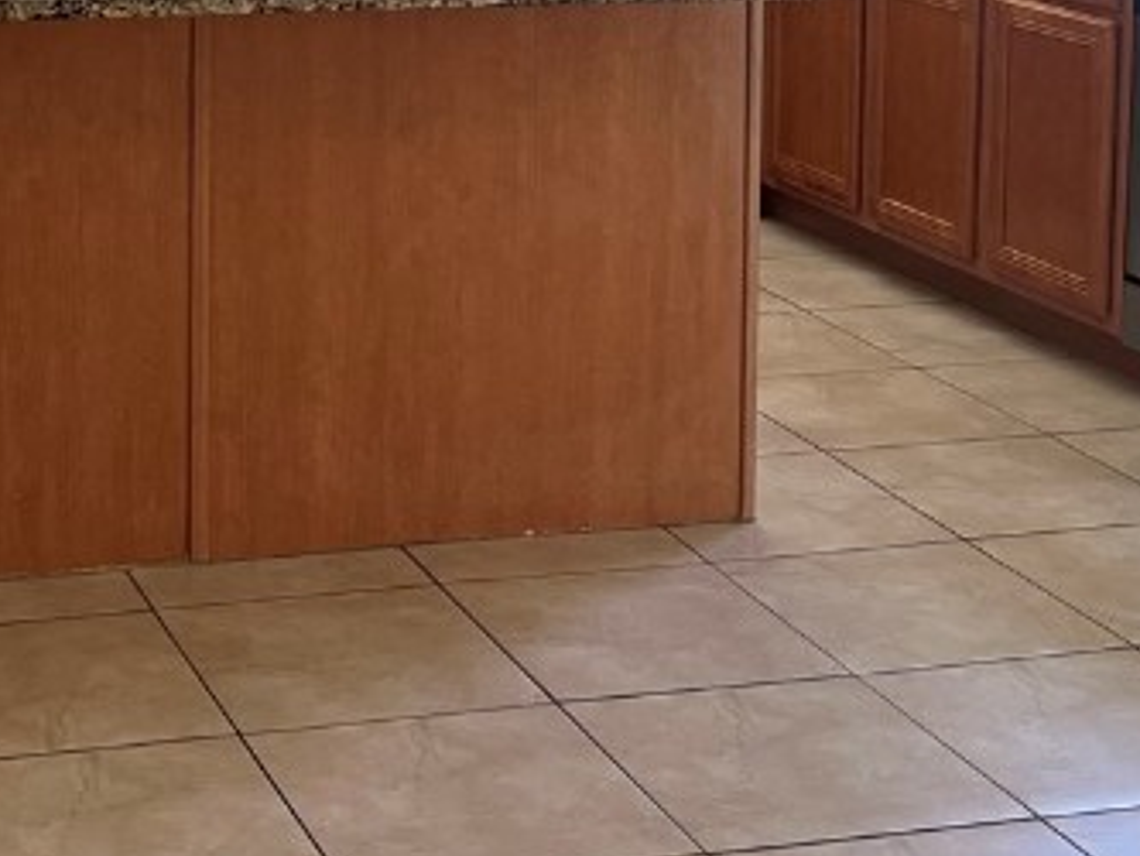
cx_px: 164
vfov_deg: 17.4
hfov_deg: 23.9
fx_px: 2636
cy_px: -223
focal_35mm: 80
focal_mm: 5.7
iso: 125
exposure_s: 1/60
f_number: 1.5
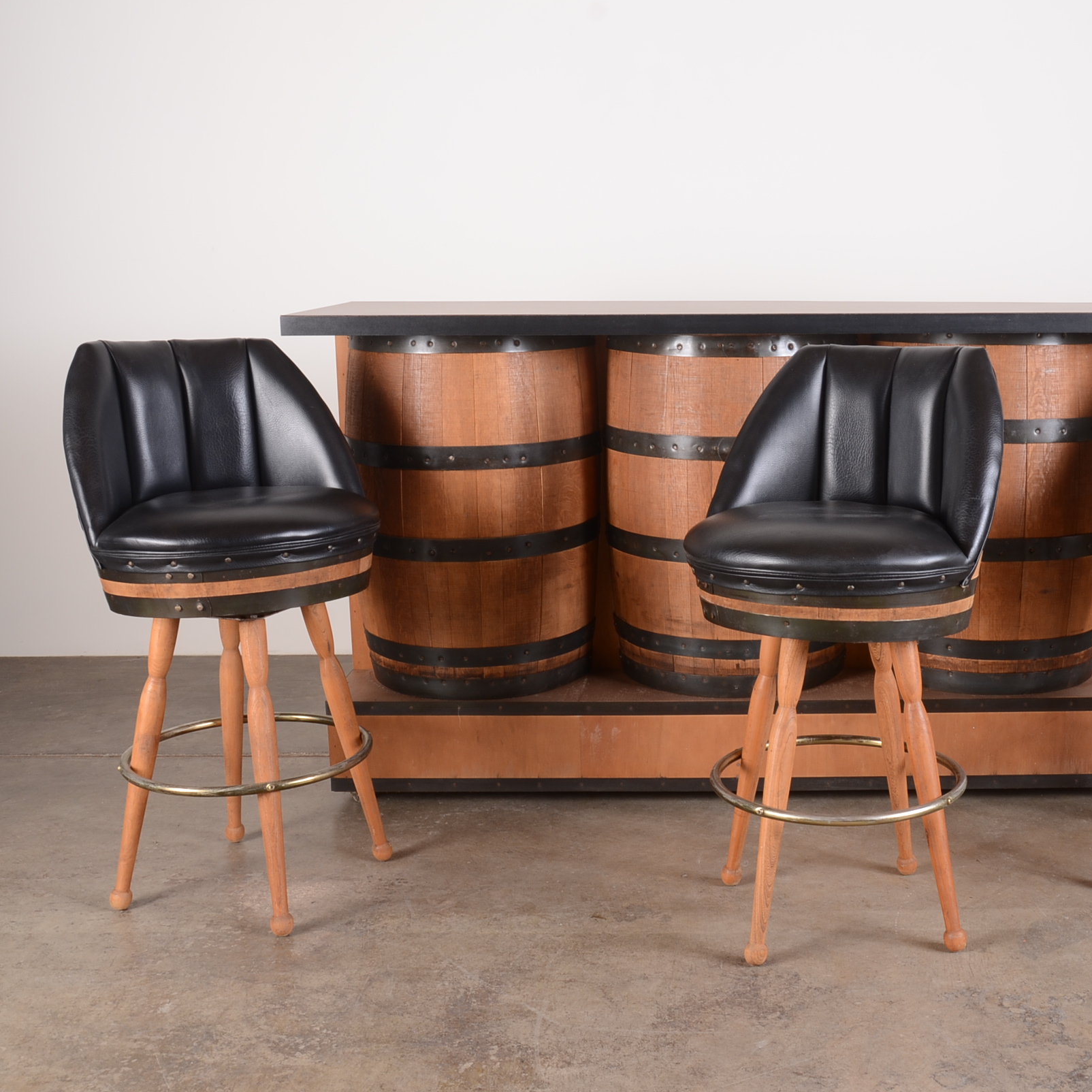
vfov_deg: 39.2
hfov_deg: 38.5
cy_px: 542
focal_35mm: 43
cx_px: 762
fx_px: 1535
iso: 160
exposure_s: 1/80
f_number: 10
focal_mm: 22
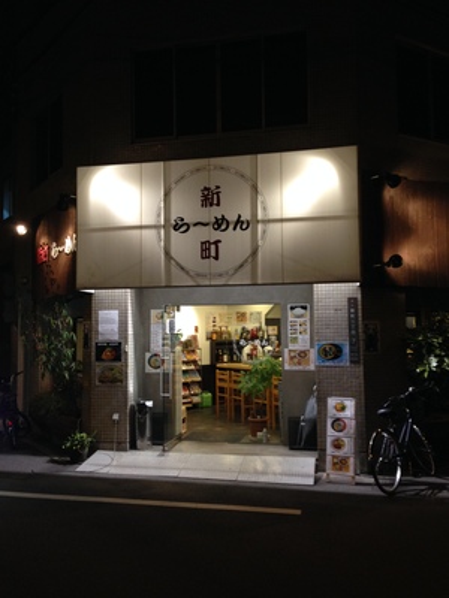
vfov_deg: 55.4
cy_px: 299
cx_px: 224
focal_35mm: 33
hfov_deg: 42.9
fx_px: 571
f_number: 2.4
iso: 125
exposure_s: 1/20
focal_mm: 4.12
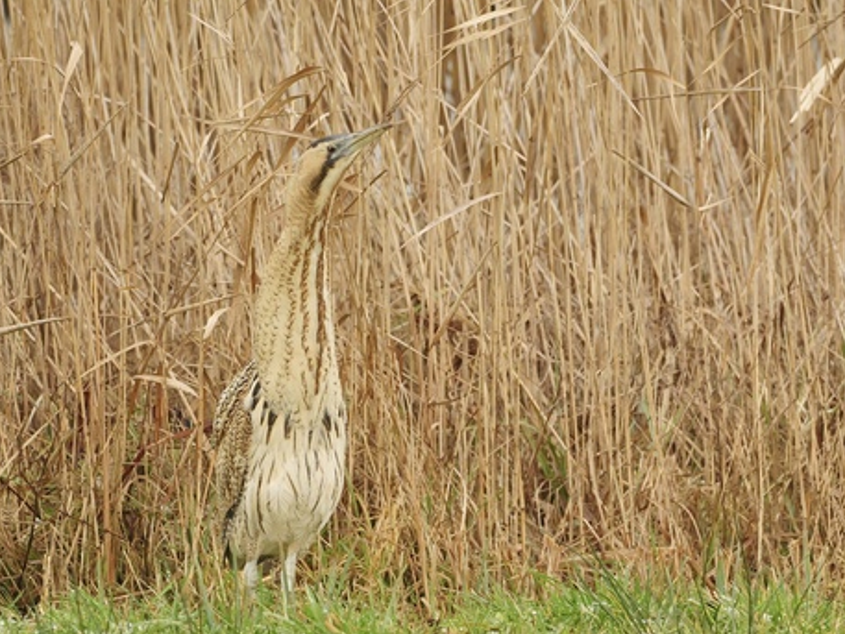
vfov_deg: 2.5
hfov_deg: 3.3
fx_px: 14748
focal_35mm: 604
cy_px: 317
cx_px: 422
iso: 1250
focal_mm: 300
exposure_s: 1/640
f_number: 4
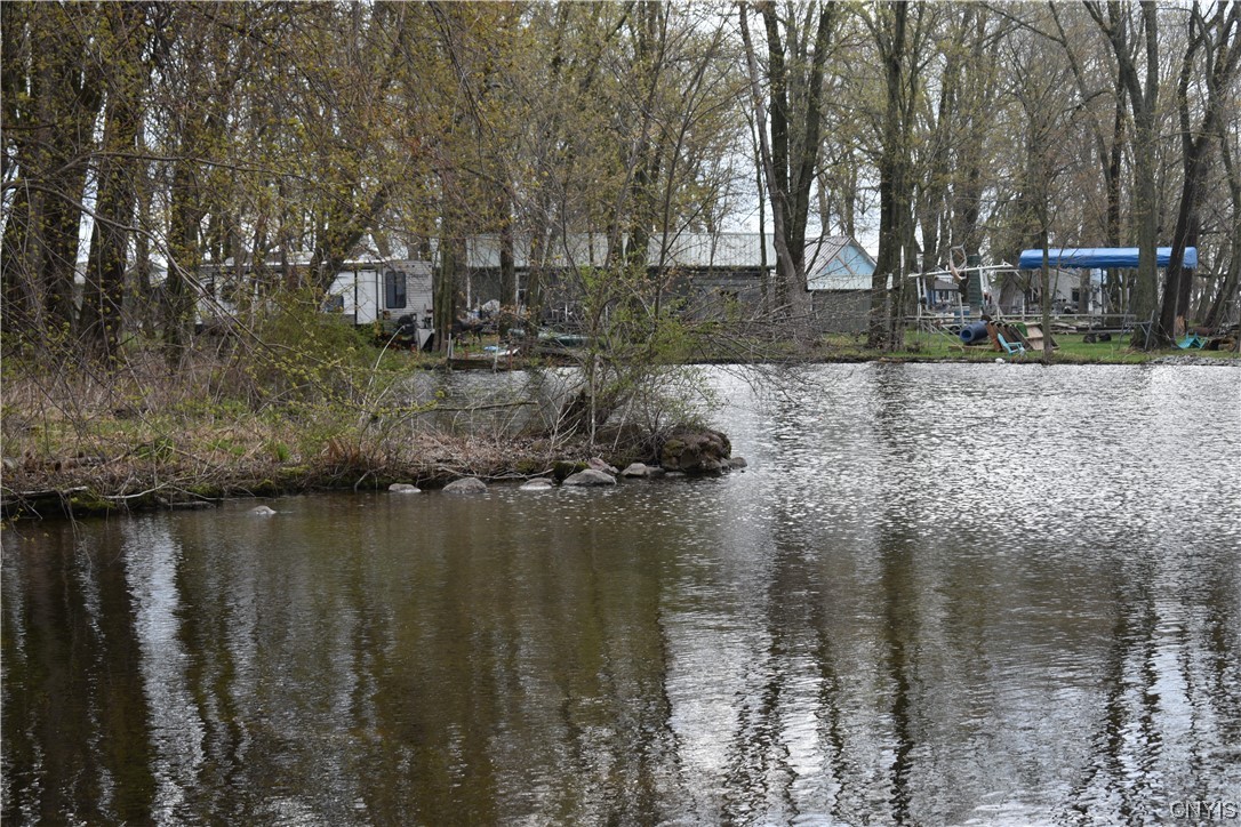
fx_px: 2844
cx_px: 620
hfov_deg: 24.6
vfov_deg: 16.6
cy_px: 414
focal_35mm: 82
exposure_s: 1/250
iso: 200
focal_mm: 55
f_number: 5.6
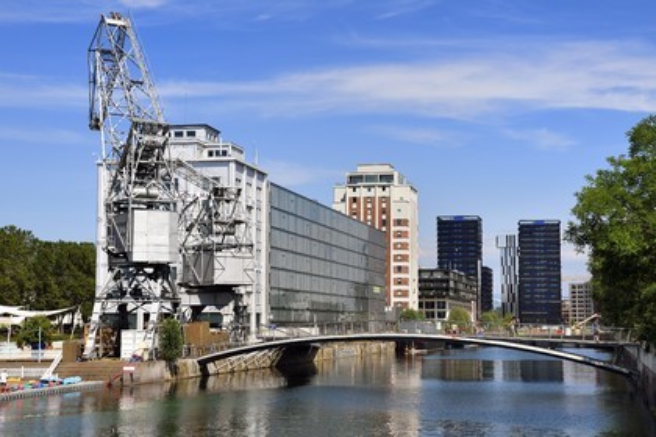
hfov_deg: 31.0
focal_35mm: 65
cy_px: 218
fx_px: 1184
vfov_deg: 20.9
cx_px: 328
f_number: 16
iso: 200
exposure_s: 1/250
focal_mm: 65
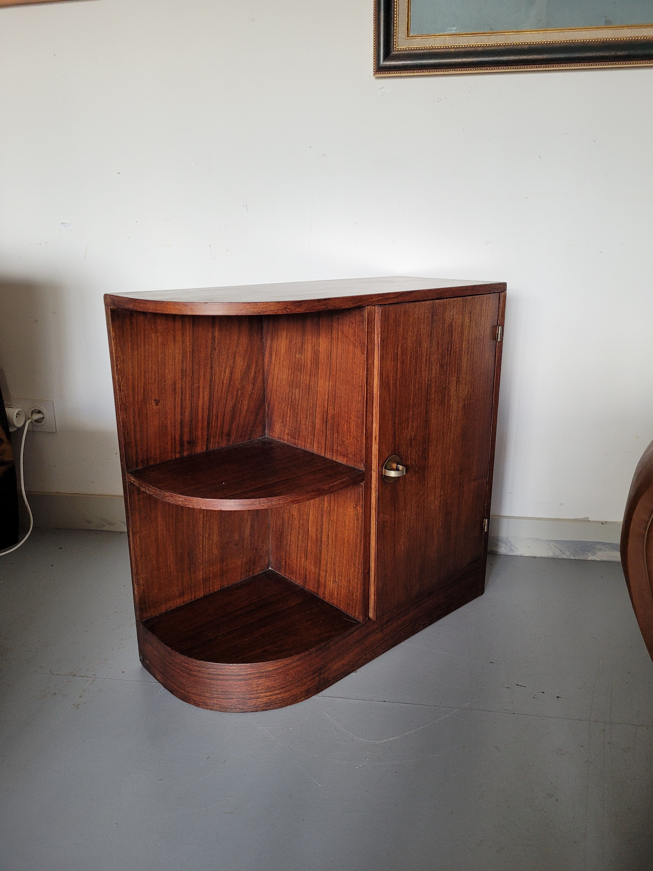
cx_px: 326
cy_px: 436
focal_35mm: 26
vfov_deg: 67.3
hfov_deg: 53.1
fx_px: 654
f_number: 1.8
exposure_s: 1/100
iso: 250
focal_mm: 5.4
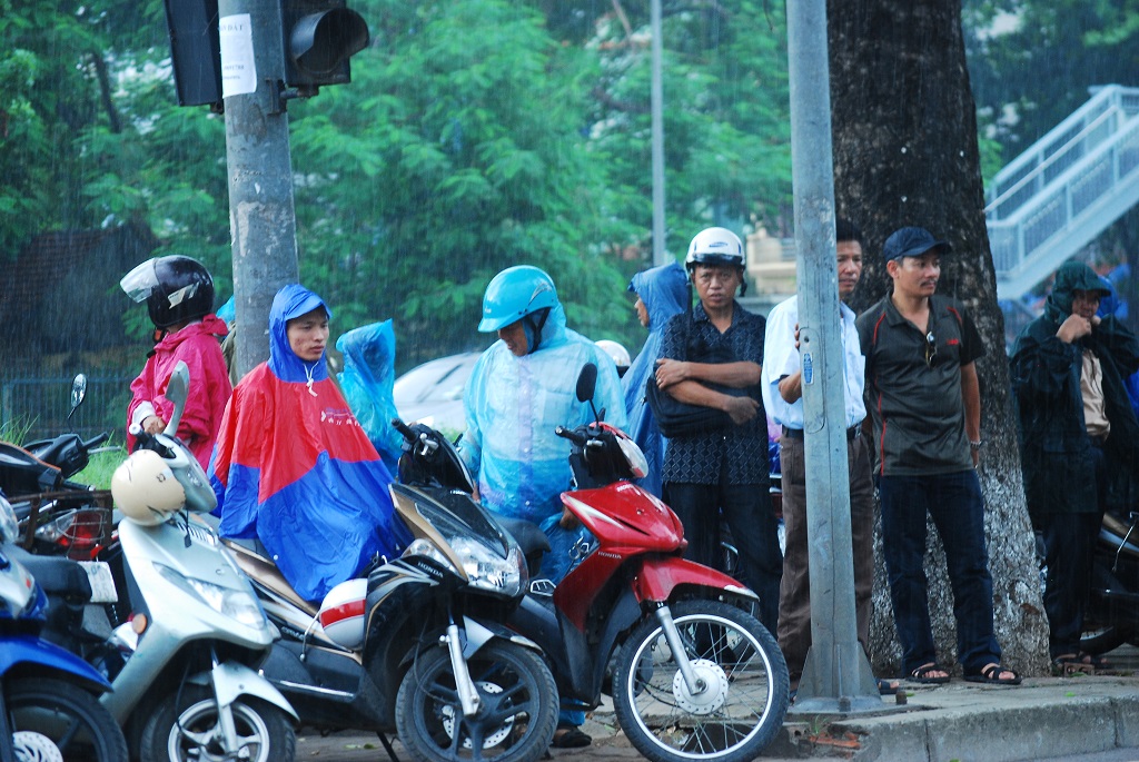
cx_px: 570
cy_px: 381
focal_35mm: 129
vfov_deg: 10.7
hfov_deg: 15.9
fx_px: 4085
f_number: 6.3
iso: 500
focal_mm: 86
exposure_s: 1/100
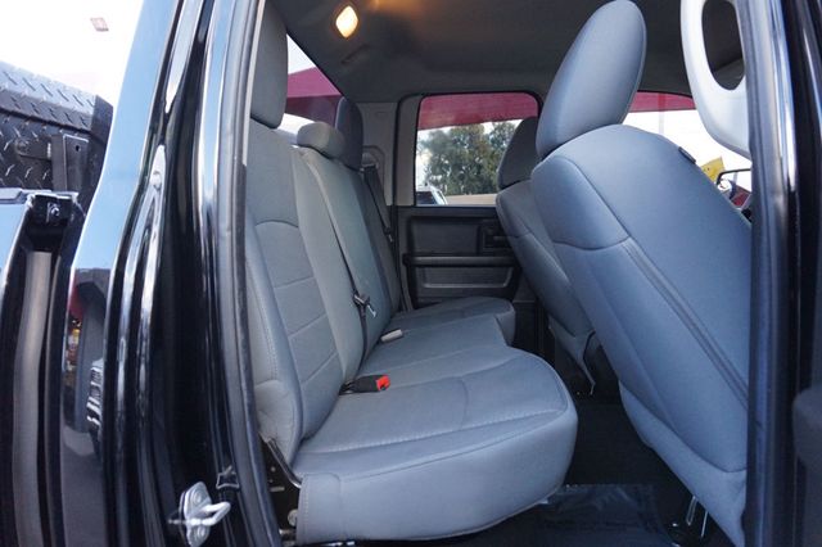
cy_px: 274
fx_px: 548
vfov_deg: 53.1
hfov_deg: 73.8
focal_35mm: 24
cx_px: 411
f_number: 4
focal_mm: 16
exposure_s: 1/160
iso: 1250
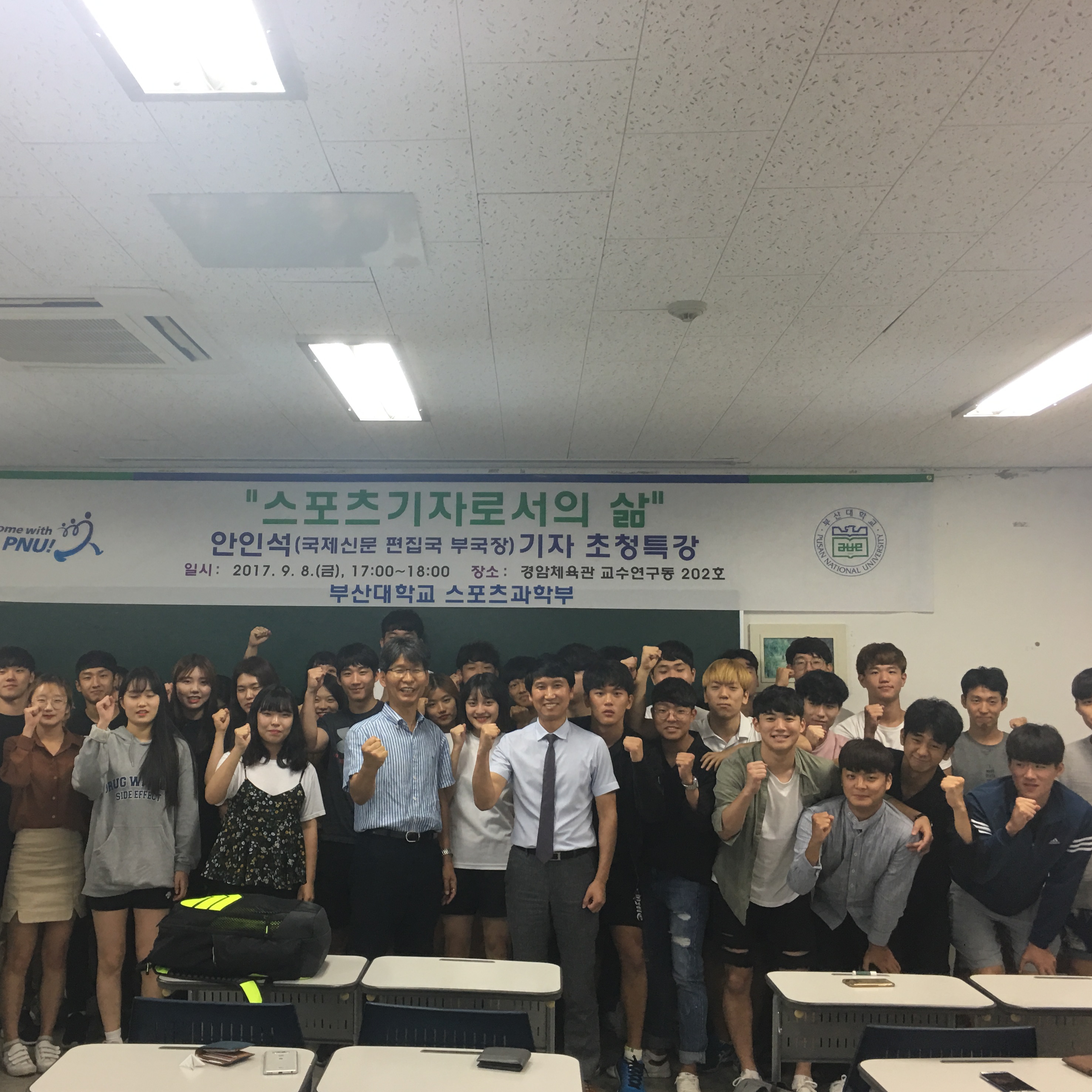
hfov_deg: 47.0
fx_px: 1249
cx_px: 456
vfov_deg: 47.2
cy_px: 554
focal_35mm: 35
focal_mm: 4.15
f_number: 2.2
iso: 32
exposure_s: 1/15
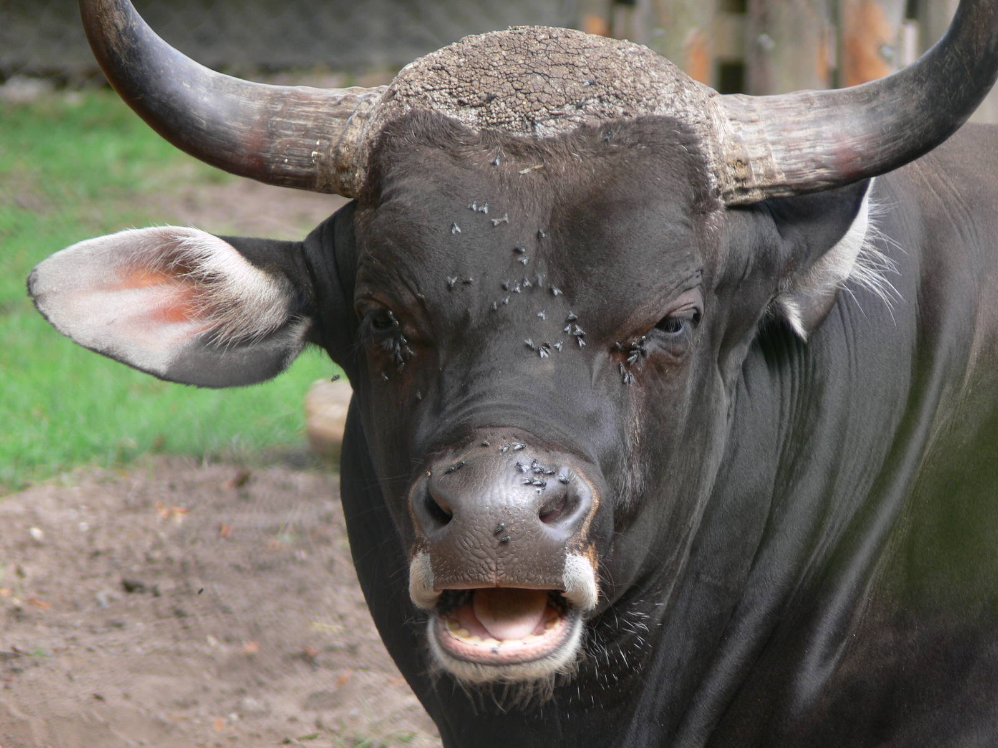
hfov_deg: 4.7
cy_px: 374
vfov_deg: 3.5
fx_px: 12109
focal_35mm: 420
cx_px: 499
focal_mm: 88.8
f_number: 4
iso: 80
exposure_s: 1/100
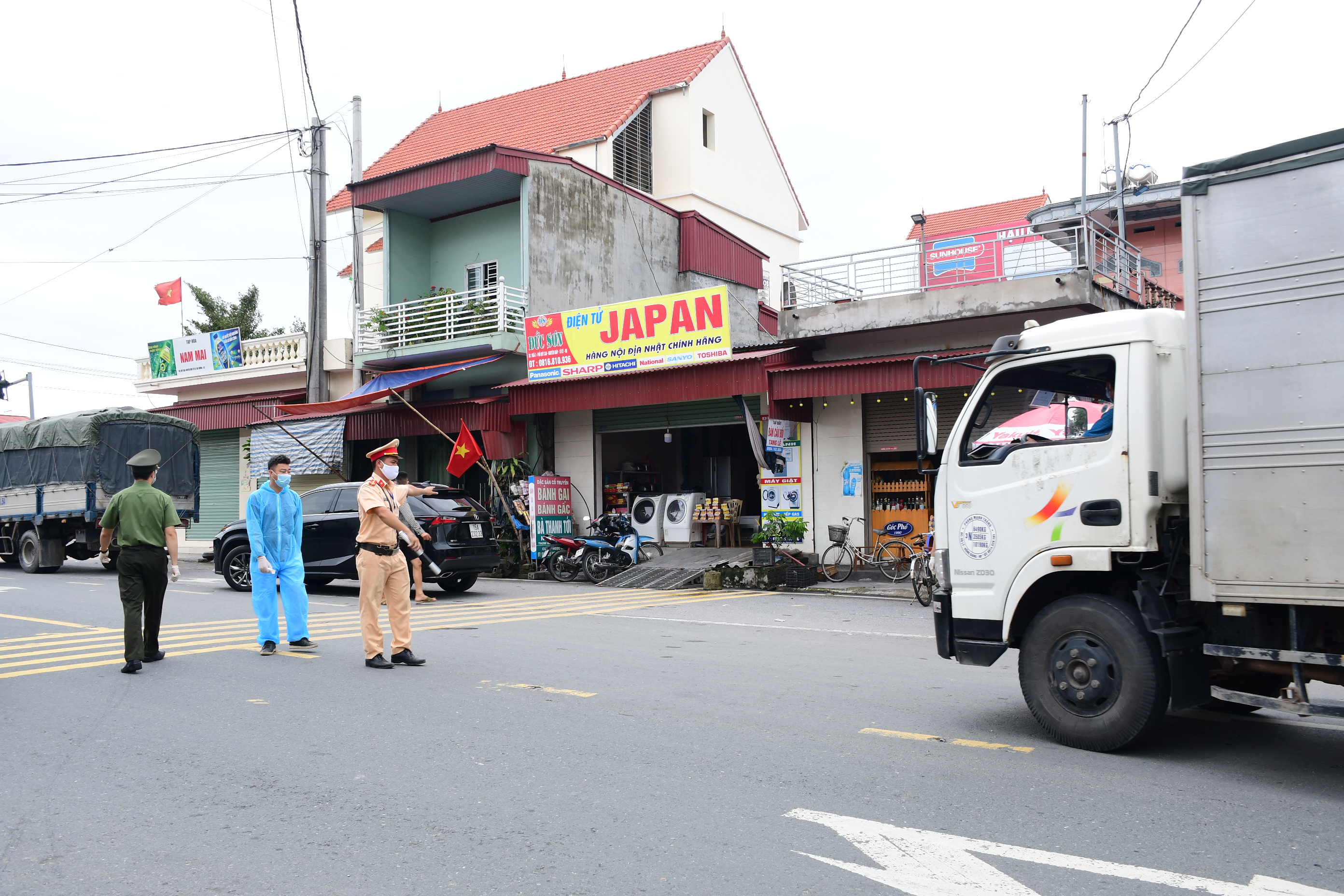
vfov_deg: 43.6
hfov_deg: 61.9
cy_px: 448
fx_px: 1120
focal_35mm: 30
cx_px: 672
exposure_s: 1/200
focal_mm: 20
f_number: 7.1
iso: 250
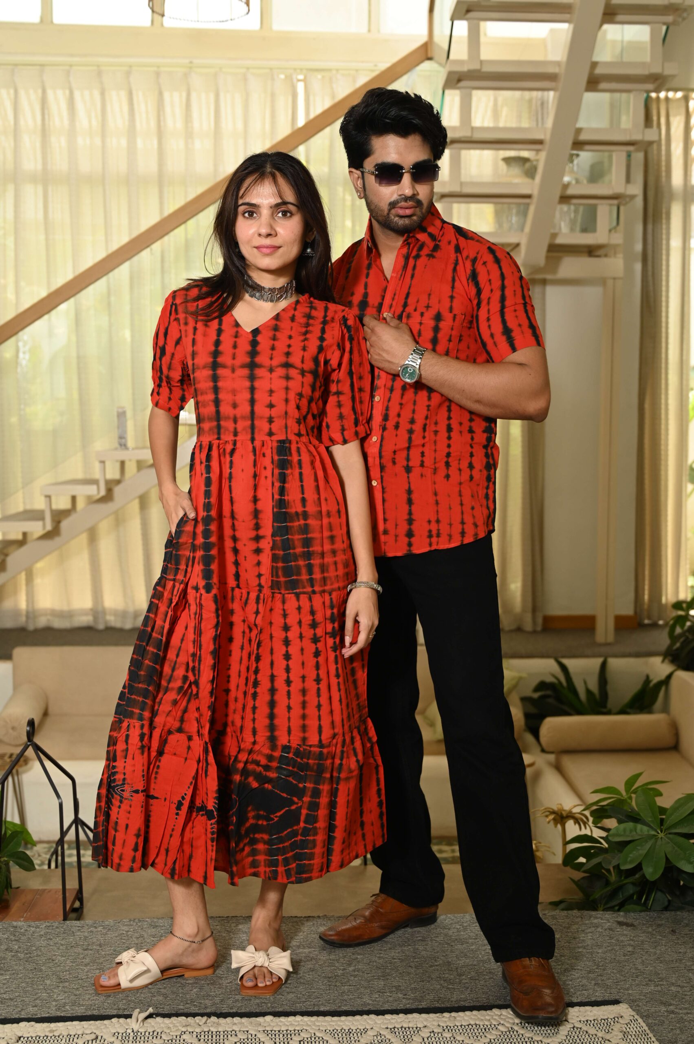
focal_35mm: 41
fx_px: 1187
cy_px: 522
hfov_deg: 32.6
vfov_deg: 47.4
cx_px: 347
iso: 250
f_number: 4
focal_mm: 41
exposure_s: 1/160
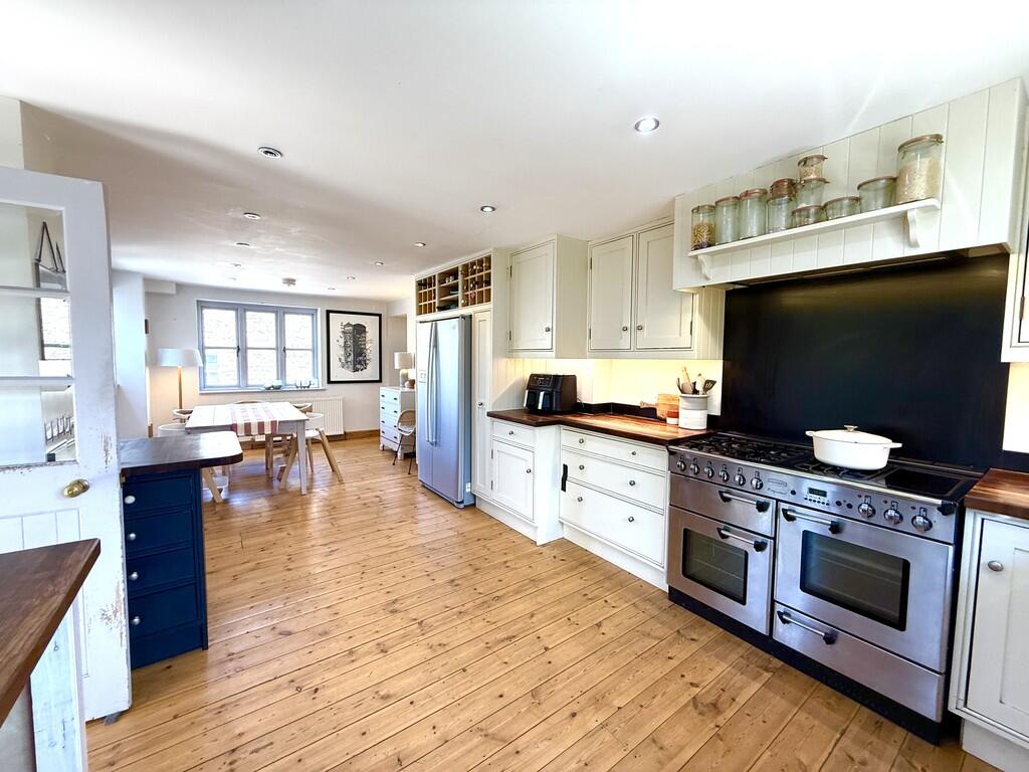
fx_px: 416
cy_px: 386
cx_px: 514
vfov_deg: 85.7
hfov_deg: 102.1
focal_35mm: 14
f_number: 2.2
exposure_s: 1/100
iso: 125
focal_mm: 2.22
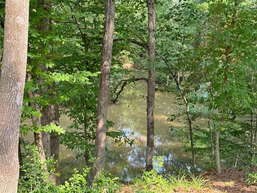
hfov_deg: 39.7
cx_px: 128
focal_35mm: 48
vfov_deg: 30.3
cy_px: 96
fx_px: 356
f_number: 1.78
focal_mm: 6.76
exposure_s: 1/170
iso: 64
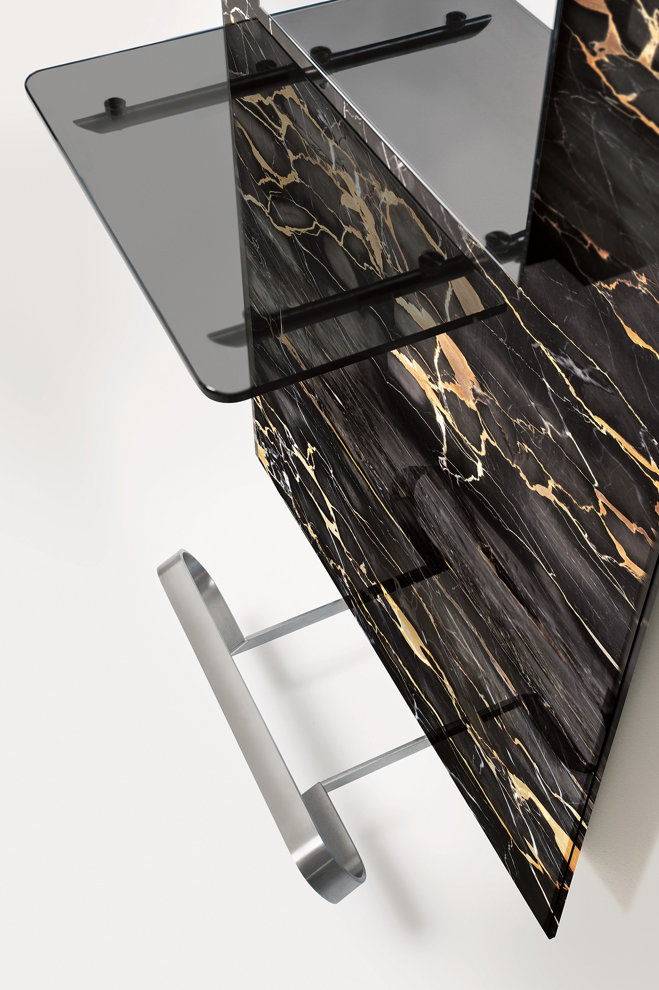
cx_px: 337
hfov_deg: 29.2
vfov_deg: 42.7
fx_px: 1265
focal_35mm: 46
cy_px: 457
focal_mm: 40
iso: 200
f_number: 9
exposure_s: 1/3
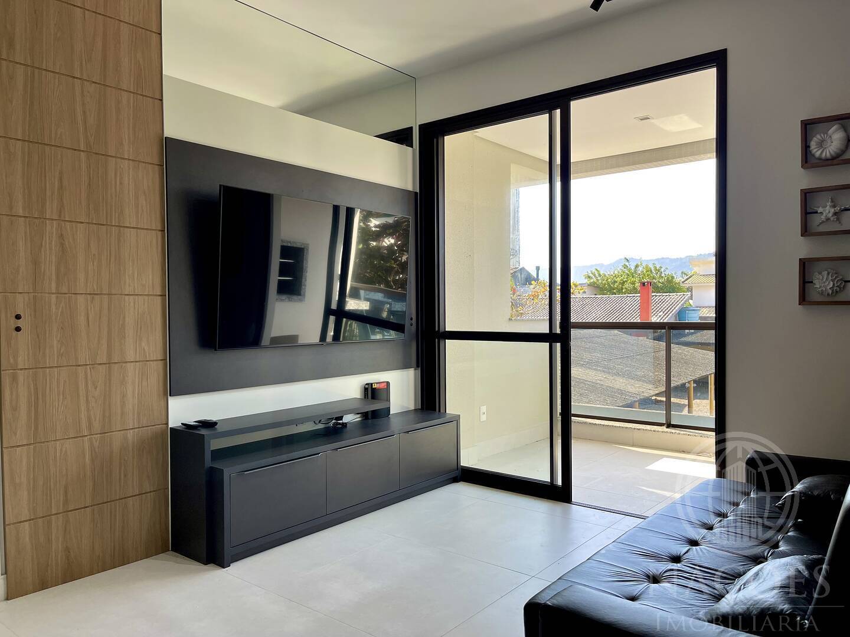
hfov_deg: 69.4
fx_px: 614
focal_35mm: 25
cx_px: 425
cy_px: 318
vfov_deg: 54.9
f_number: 1.6
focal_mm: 5.1
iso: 32
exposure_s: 1/387
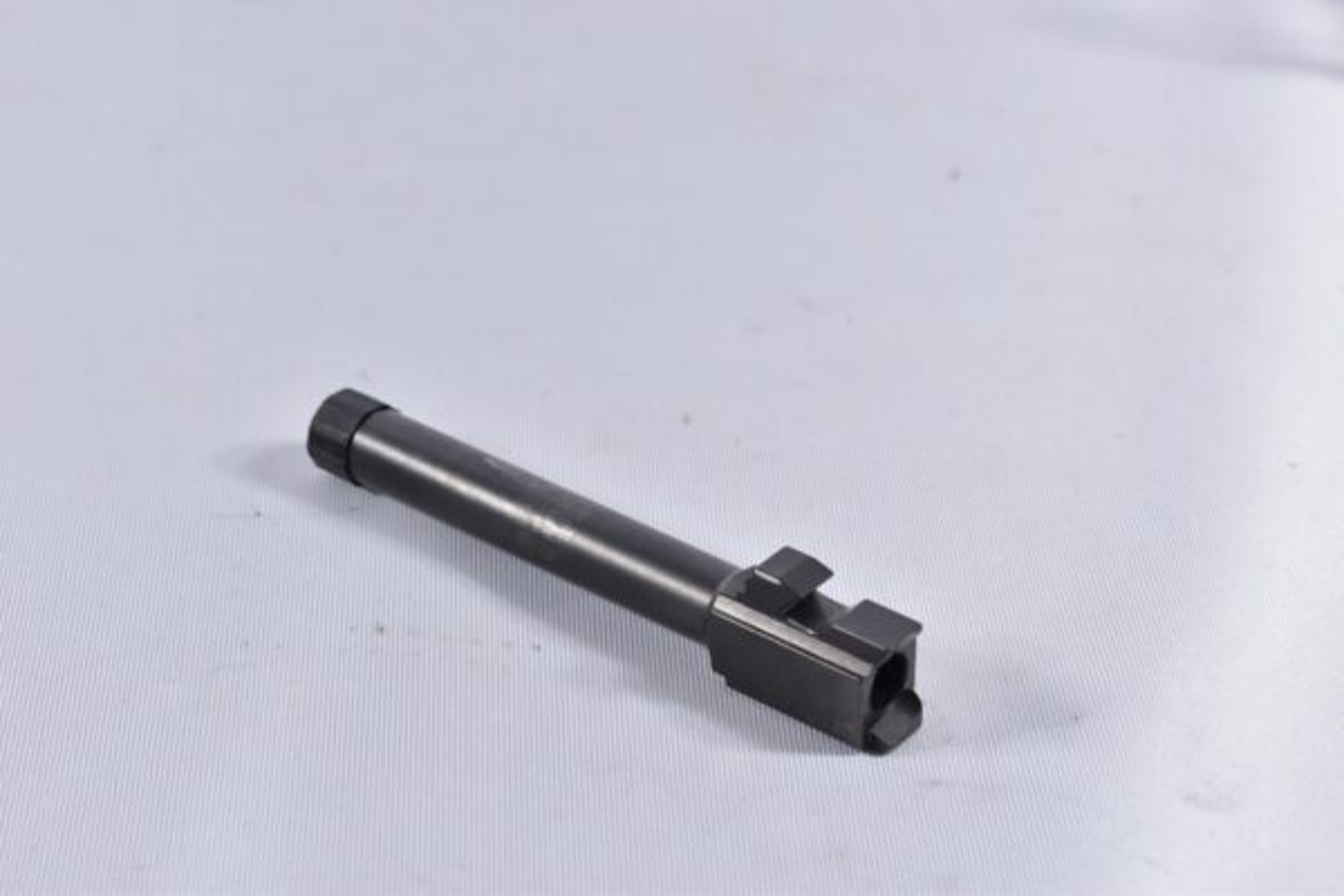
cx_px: 672
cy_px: 448
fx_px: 3080
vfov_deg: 16.6
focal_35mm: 82
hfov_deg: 24.6
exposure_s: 1/50
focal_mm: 55
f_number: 5.6
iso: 640
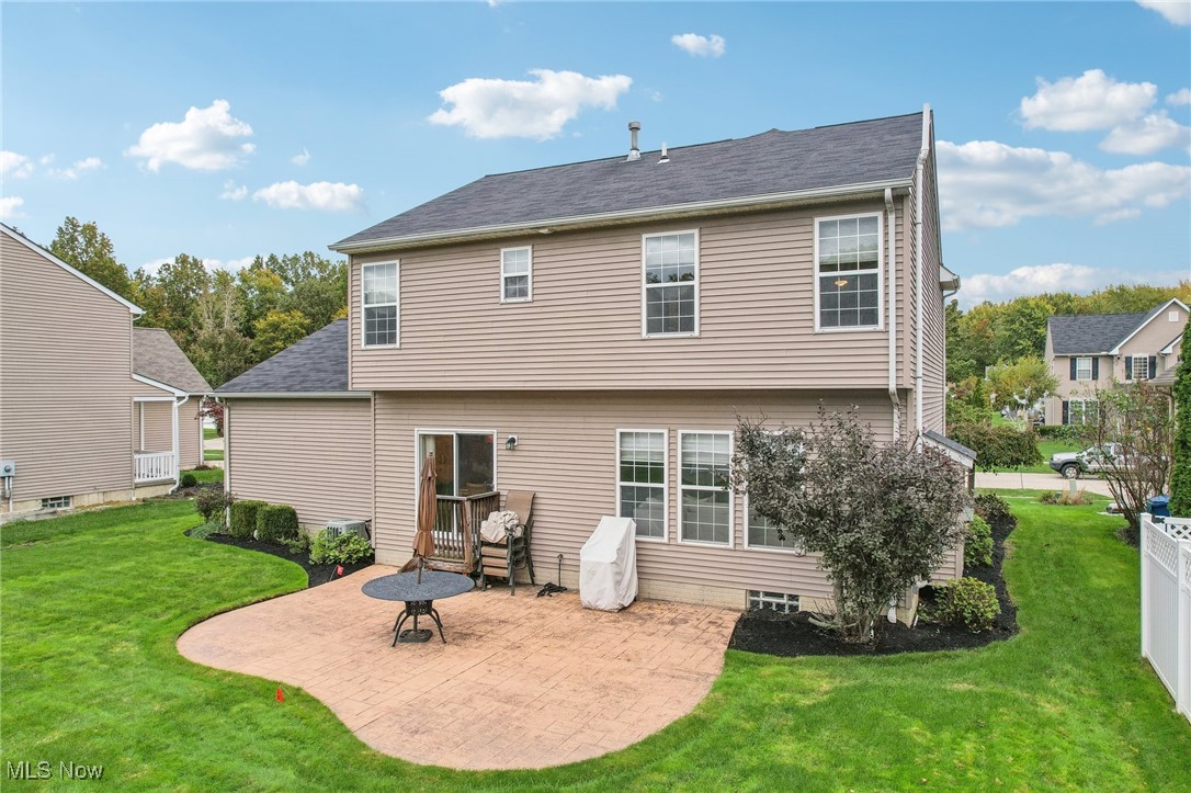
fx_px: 727
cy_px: 396
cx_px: 596
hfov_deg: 78.6
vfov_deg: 57.2
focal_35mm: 22
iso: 100
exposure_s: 1/640
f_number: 2.8
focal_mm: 8.4
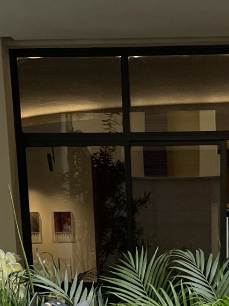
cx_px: 198
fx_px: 901
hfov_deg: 14.4
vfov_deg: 15.8
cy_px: 588
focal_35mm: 102
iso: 40
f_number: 1.5
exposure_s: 1/121
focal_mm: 5.7
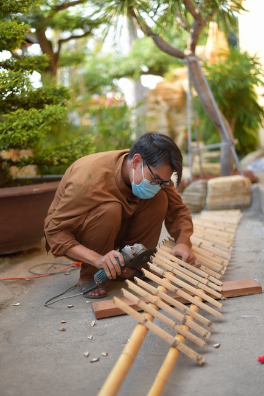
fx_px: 549
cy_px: 198
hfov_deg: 27.0
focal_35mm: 50
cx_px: 132
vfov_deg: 39.6
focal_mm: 50
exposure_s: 1/400
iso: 100
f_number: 2
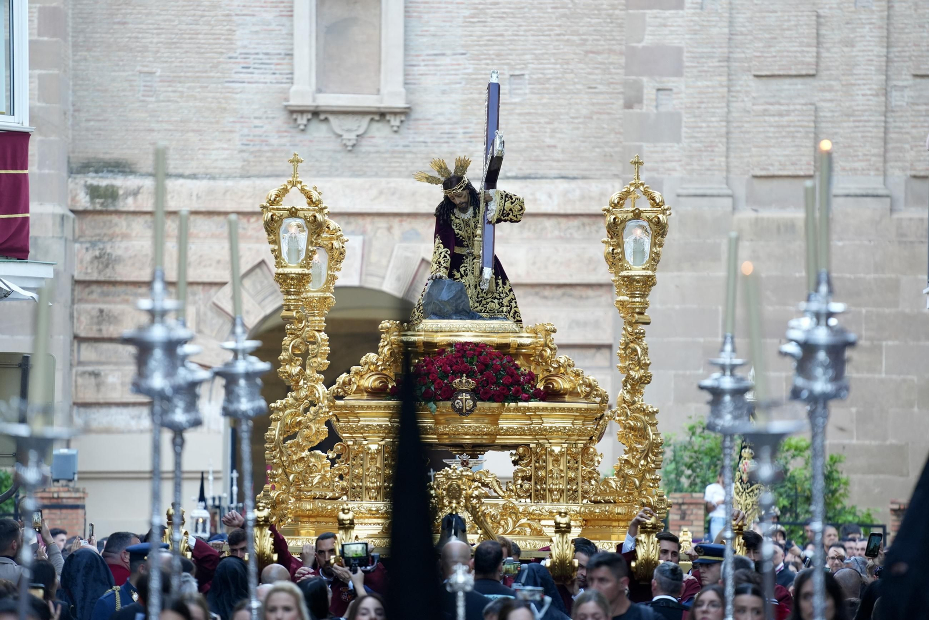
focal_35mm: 198
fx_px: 5110
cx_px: 464
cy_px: 310
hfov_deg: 10.4
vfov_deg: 6.9
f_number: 2.8
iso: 1000
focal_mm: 198
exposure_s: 1/250
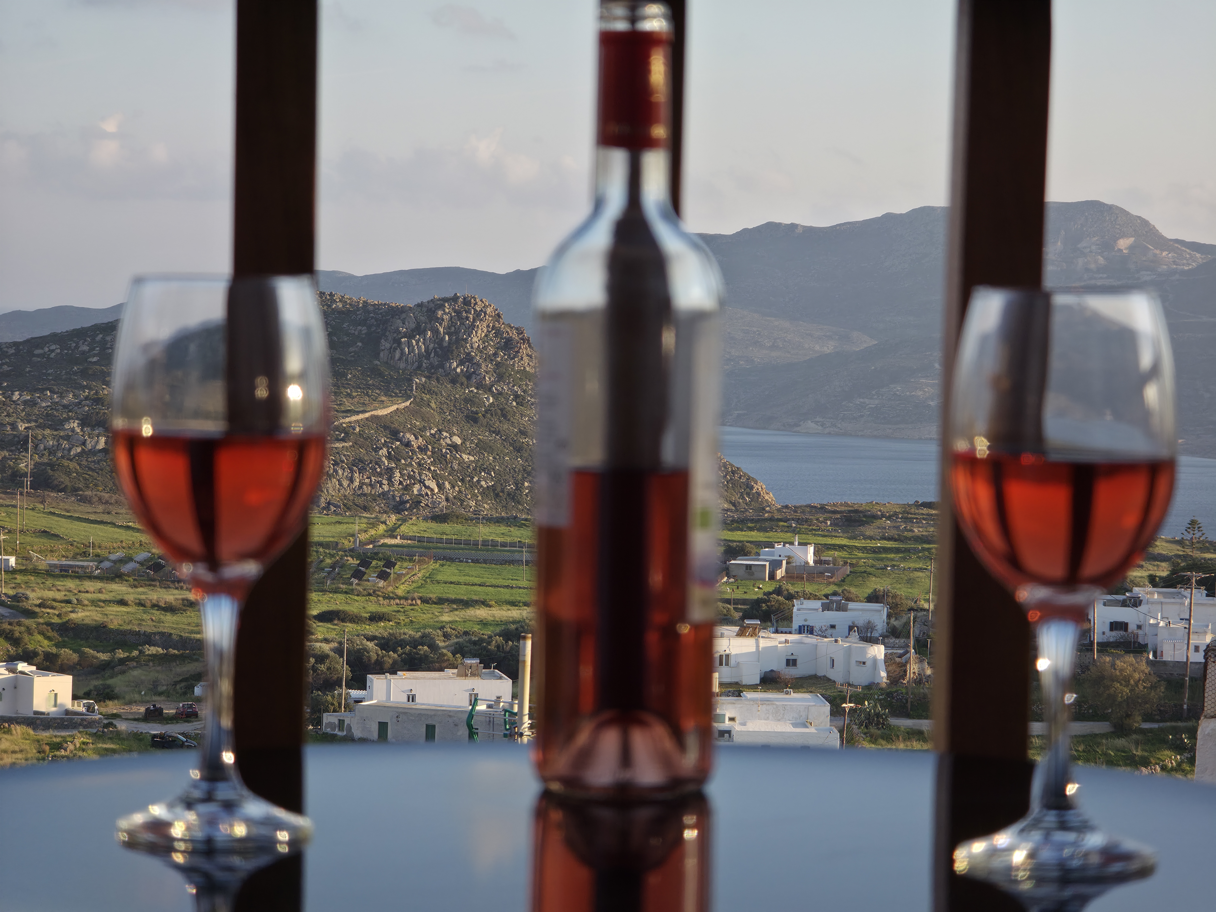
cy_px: 456
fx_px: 4040
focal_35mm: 115
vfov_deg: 12.9
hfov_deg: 17.1
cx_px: 608
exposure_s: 1/224
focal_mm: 18.6
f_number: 3.4
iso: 32
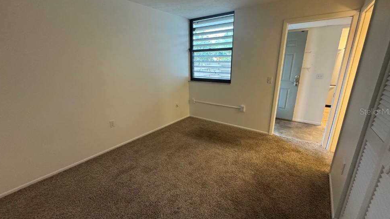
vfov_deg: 67.1
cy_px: 111
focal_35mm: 16
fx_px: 165
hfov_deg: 99.4
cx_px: 193
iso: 640
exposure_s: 1/60
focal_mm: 2.22
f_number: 2.2
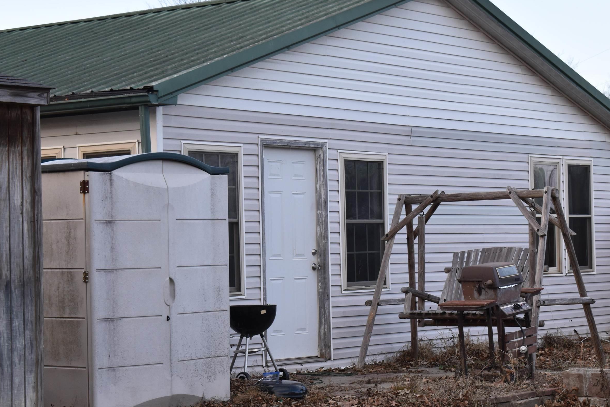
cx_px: 360
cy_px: 228
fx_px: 1728
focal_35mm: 102
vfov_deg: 13.4
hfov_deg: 20.0
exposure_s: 1/250
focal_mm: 52
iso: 400
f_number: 8
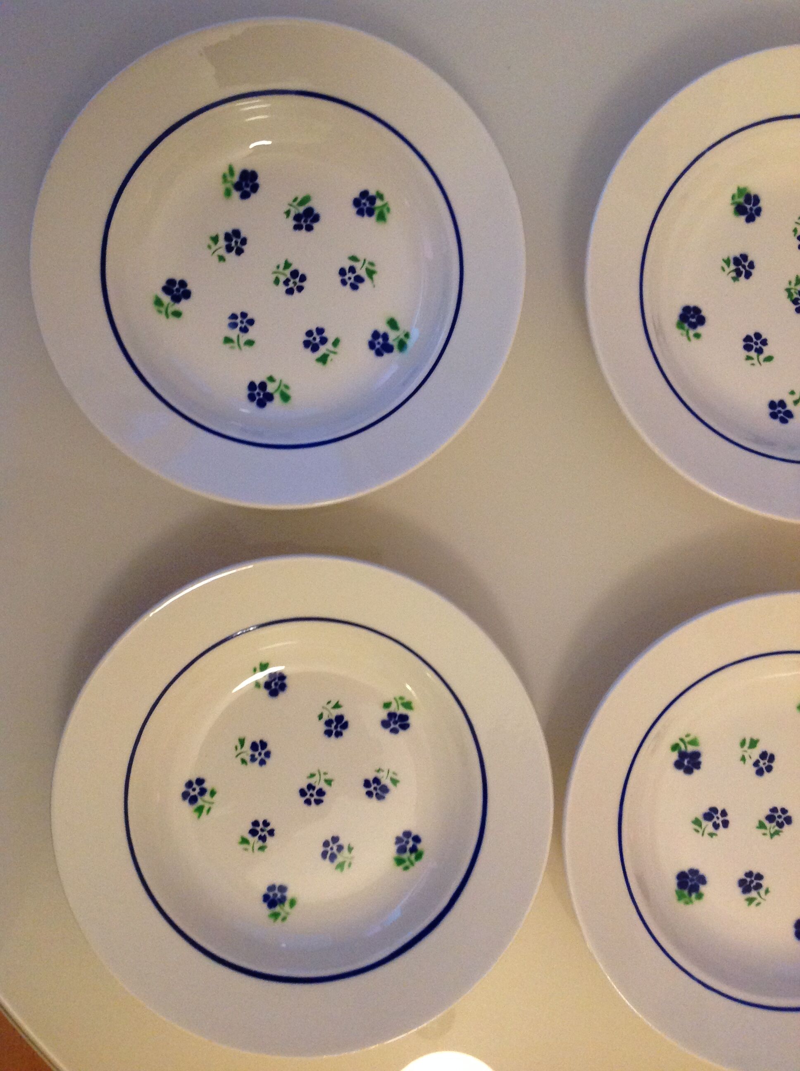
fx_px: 1081
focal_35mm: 35
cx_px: 400
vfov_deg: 52.7
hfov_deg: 40.6
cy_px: 536
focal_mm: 4.28
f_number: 2.4
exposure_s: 1/17
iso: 250
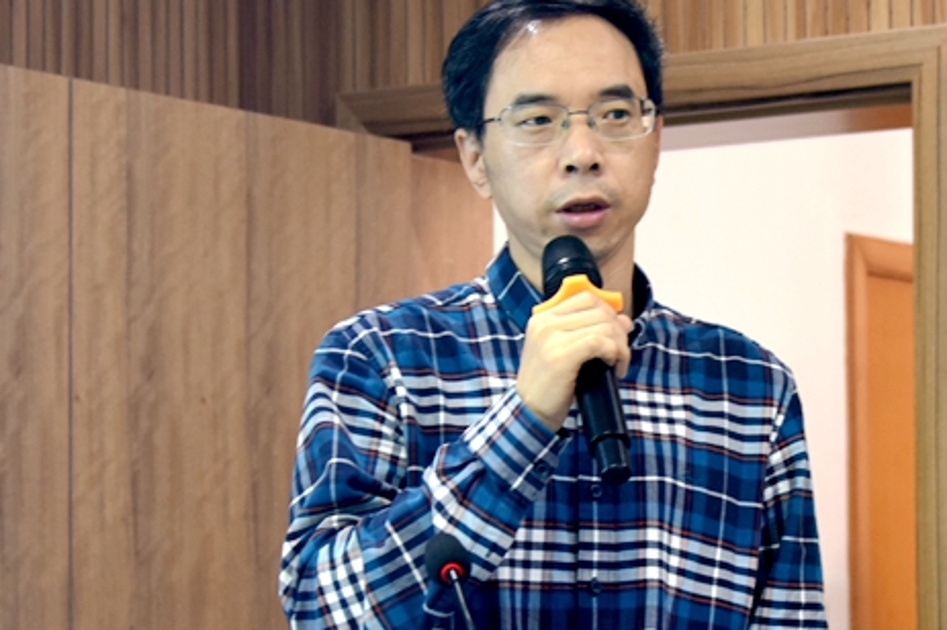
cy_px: 406
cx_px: 612
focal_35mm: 83
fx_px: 2182
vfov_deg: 16.4
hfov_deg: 24.4
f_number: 4.2
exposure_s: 1/50
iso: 800
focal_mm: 48
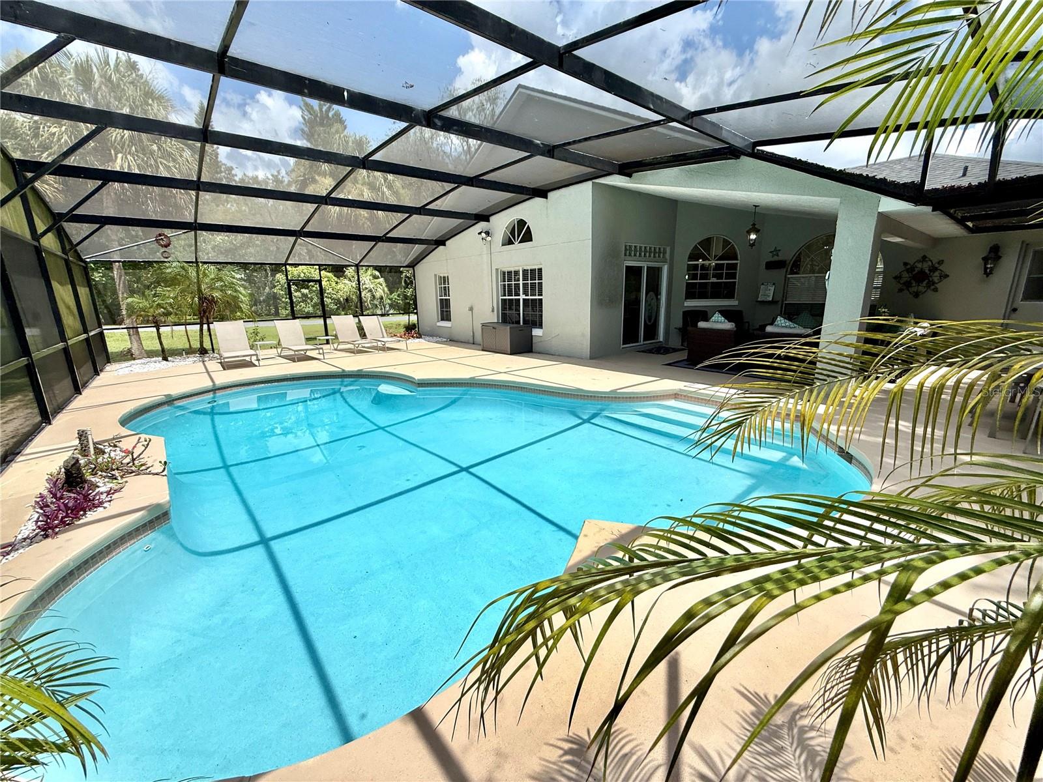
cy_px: 391
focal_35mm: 14
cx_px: 522
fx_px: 422
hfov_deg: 102.1
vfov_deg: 85.7
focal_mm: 2.22
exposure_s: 1/1656
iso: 50
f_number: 2.2
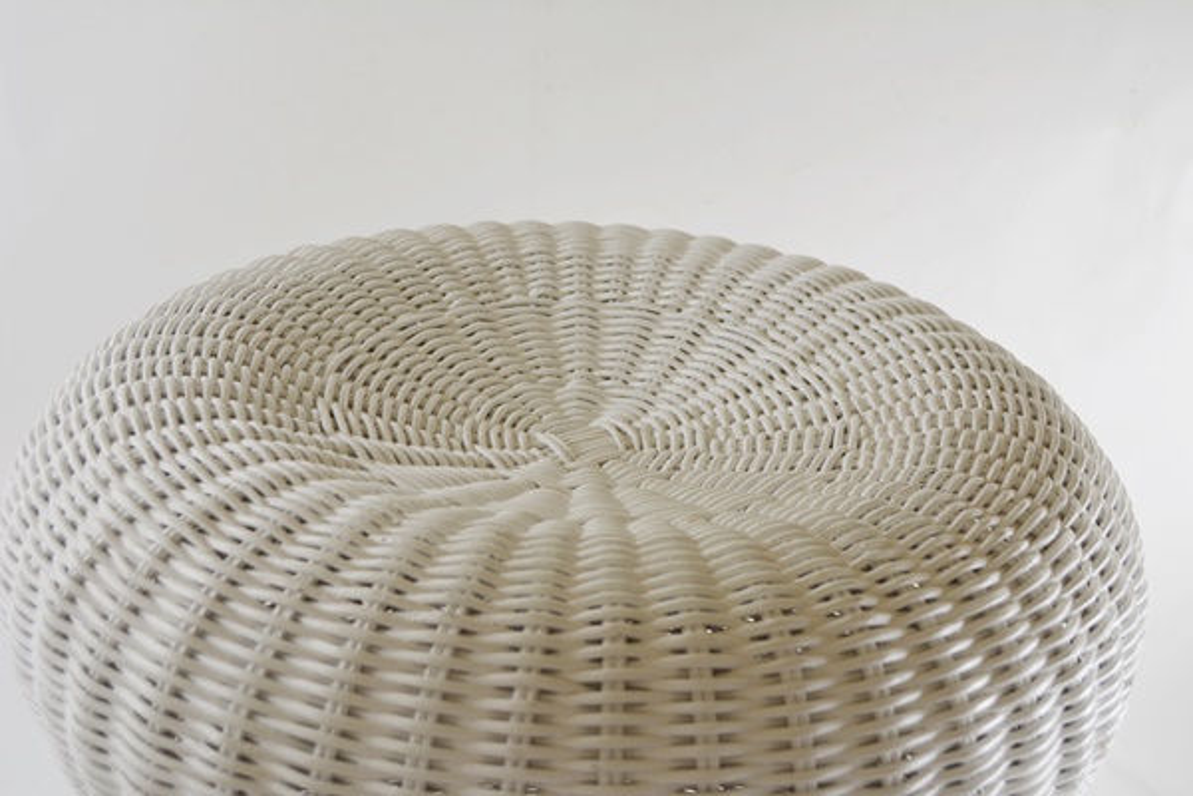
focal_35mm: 45
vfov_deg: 29.9
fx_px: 1491
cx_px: 596
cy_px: 398
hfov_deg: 43.6
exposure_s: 1/125
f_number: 5.6
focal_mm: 30
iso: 200
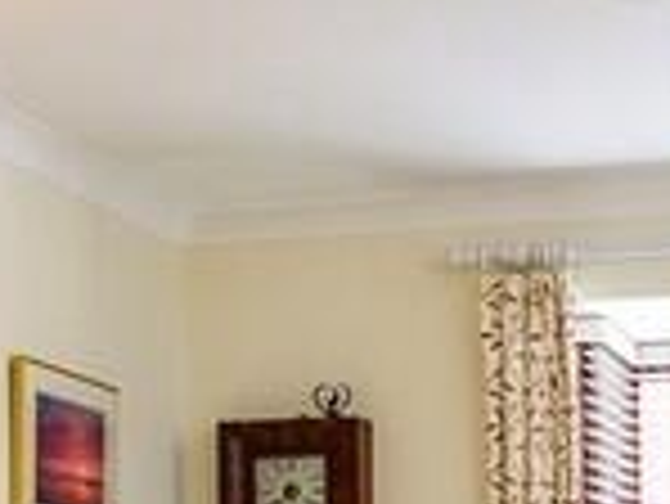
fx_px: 1918
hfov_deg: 19.5
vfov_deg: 14.1
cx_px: 589
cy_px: 729
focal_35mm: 99
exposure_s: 1/8
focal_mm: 10.1
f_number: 7.1
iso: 160
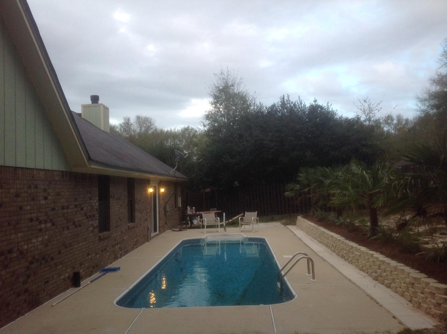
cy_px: 167
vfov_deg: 40.6
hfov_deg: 52.7
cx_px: 224
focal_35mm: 35
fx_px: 451
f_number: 2.4
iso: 80
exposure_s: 1/120
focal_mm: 4.28
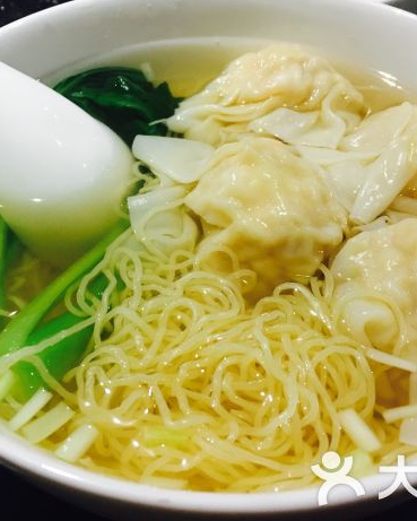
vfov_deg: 42.9
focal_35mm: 43
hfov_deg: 34.9
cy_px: 240
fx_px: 663
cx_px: 199
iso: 50
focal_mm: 4.15
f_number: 2.2
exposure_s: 1/33
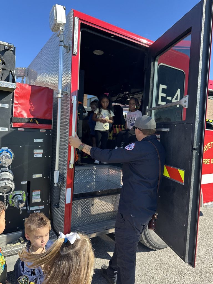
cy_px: 142
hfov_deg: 56.8
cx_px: 106
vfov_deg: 71.6
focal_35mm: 24
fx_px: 197
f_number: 1.78
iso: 80
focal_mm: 6.86
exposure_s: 1/1119
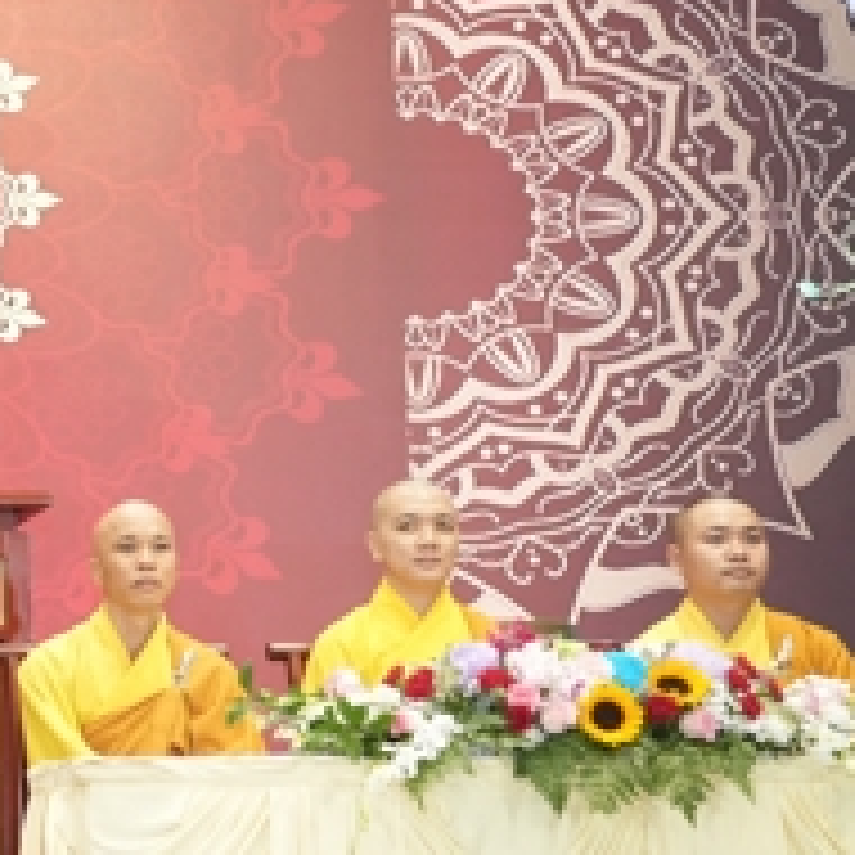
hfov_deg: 15.3
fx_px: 2850
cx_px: -554
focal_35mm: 102
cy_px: 601
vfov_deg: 17.0
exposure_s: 1/250
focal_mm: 35
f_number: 2.5
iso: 2000
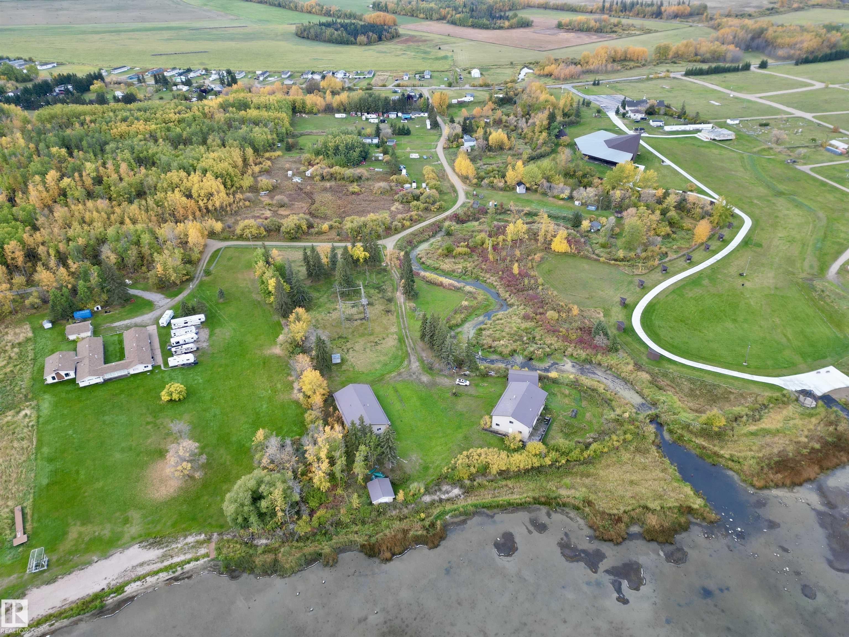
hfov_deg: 71.6
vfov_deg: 56.8
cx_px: 424
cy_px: 318
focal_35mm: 24
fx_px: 589
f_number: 1.7
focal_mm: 6.72
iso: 100
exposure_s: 1/200
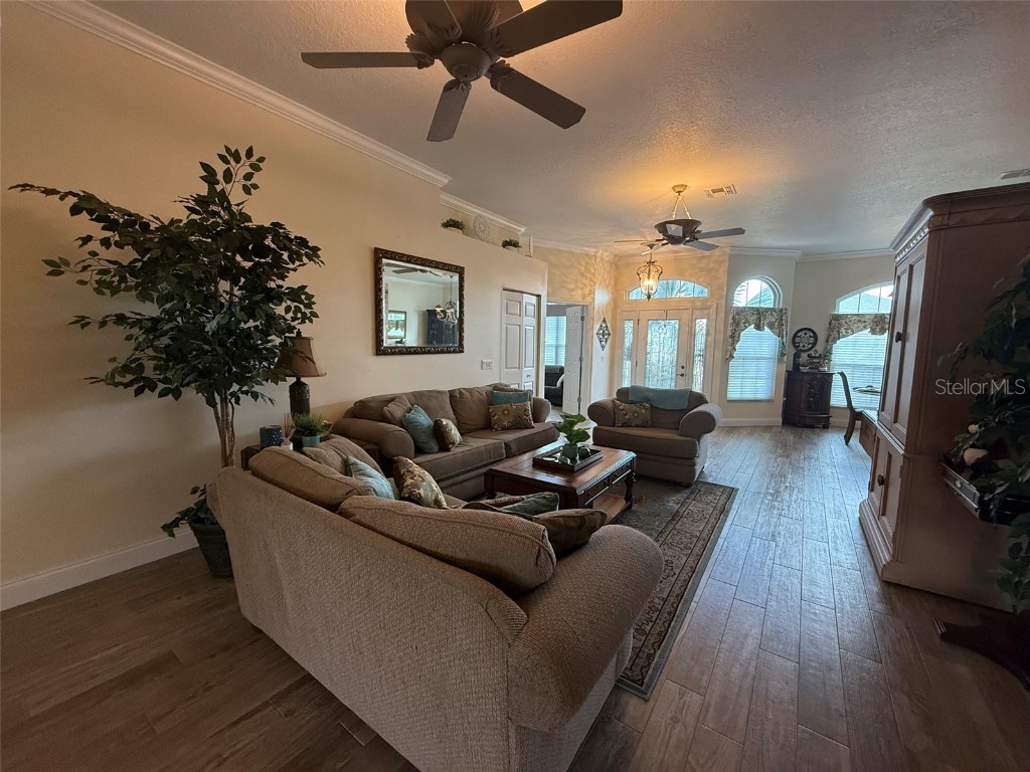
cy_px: 386
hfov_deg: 102.1
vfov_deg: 85.7
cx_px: 515
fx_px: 417
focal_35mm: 14
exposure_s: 1/120
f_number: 2.2
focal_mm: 2.22
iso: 320
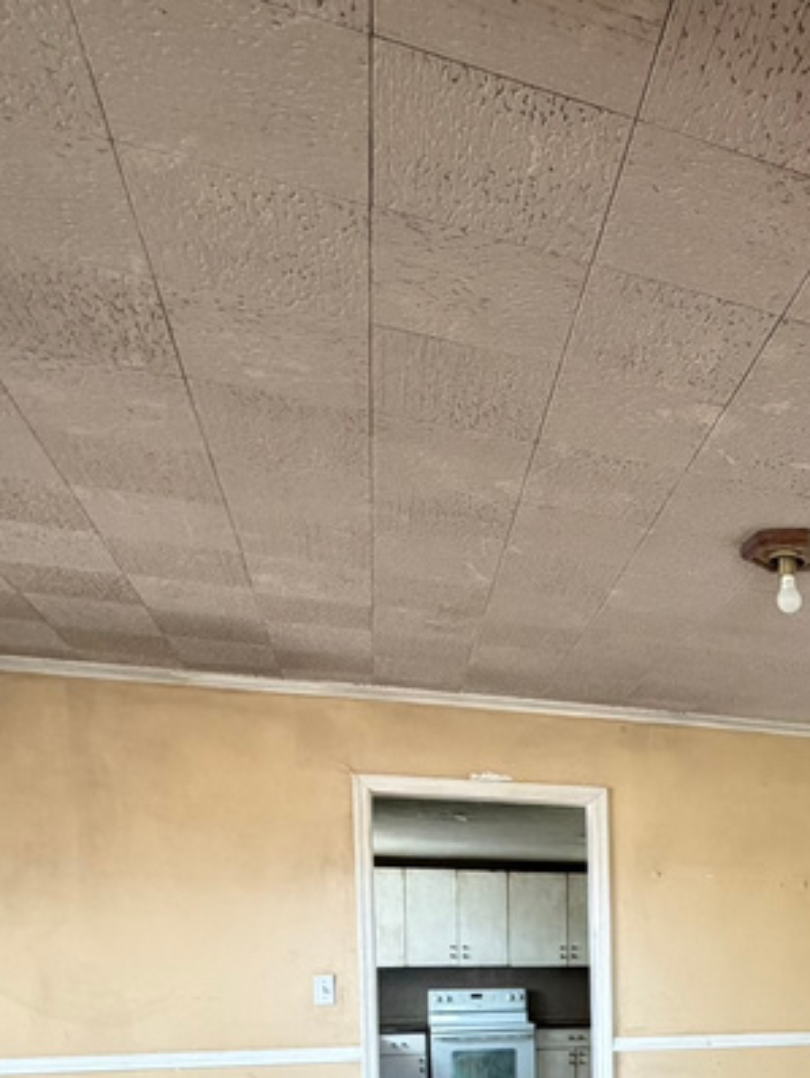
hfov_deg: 34.7
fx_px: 1122
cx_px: 872
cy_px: 999
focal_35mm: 36
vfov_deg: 45.7
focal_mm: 2.22
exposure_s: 1/84
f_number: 2.2
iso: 320
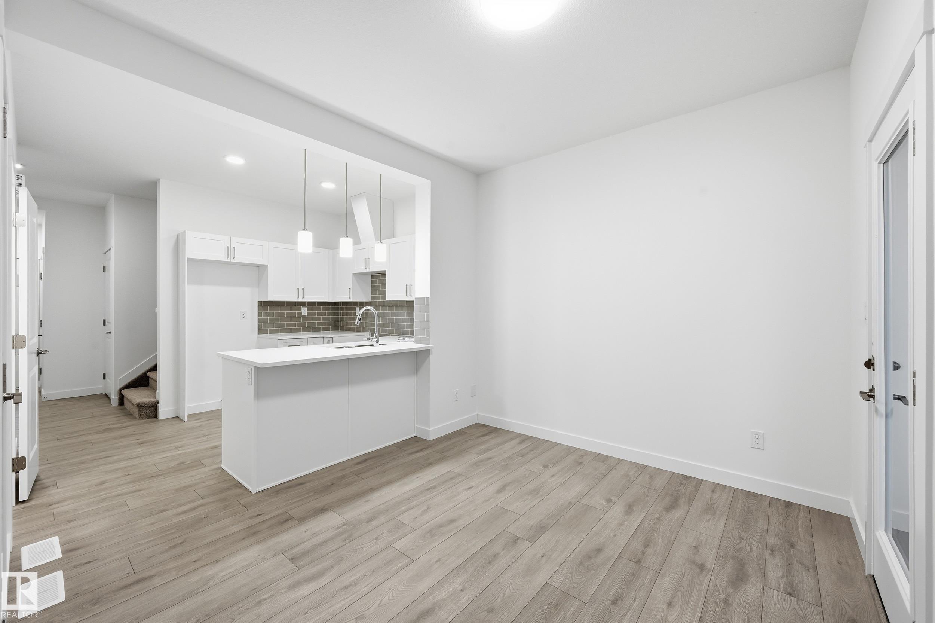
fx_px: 363
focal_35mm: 14
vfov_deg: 81.2
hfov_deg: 104.3
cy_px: 312
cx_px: 468
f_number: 8
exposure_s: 1/125
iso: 250
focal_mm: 14
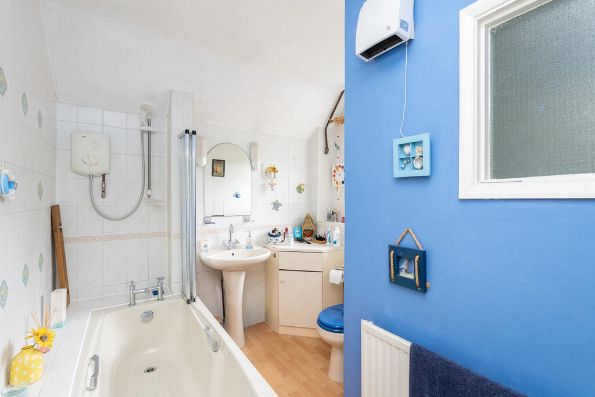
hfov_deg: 96.7
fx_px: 265
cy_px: 198
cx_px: 298
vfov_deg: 73.8
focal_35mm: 16
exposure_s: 1/30
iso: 1250
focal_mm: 16
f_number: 7.1
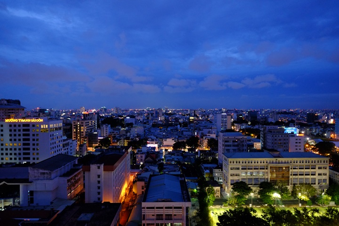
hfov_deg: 81.2
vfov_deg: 59.5
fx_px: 198
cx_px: 170
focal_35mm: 21
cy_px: 113
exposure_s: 1/12
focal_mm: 14
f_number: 2.8
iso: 1600
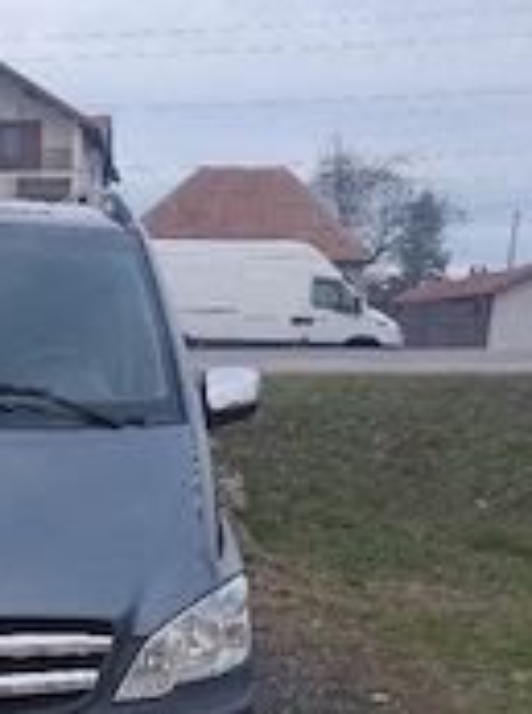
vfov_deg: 31.2
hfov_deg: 23.5
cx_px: -62
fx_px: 1193
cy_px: 691
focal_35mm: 58
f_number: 1.7
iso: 363
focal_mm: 4.71
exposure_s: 1/100
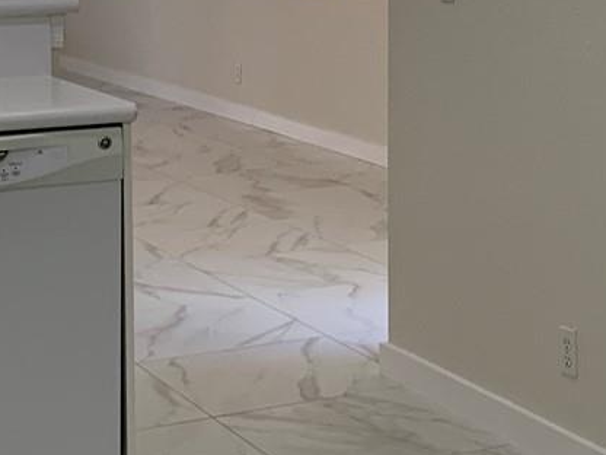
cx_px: 556
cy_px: 41
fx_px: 1751
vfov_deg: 14.6
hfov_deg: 19.3
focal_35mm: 100
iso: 80
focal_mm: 4.25
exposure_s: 1/120
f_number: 1.8
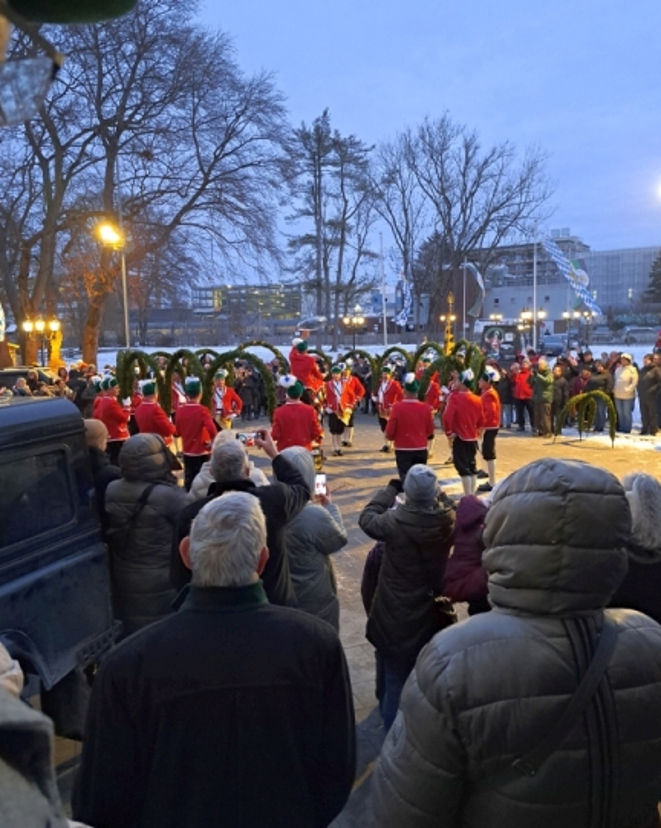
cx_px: 318
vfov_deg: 66.0
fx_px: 637
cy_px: 390
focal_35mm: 26
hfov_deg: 54.9
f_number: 1.8
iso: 500
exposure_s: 1/25
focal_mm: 5.23
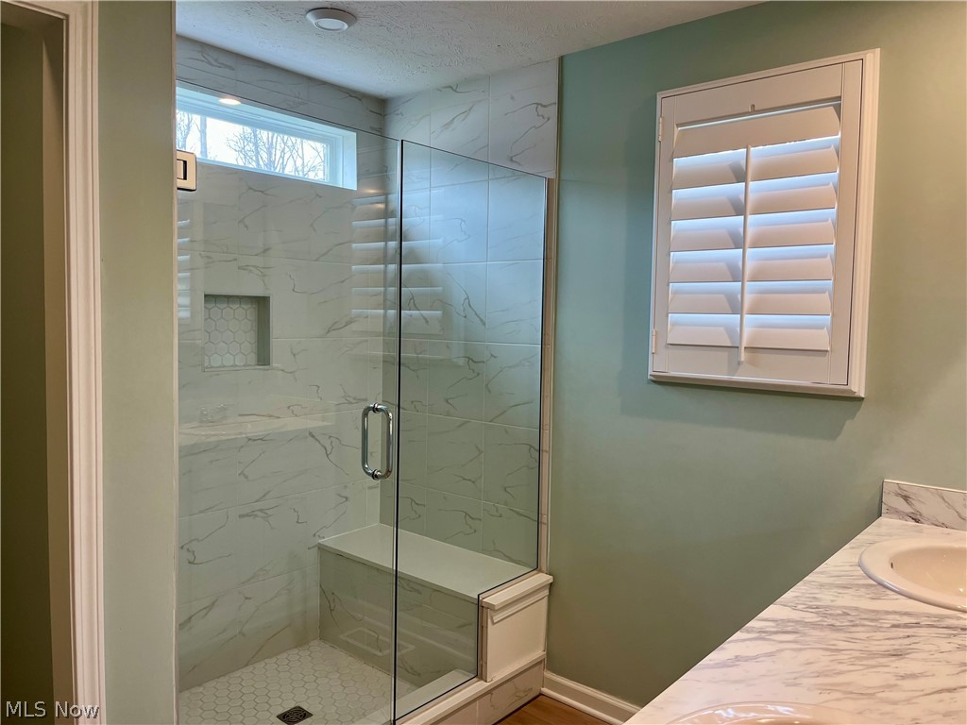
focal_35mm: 26
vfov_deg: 53.1
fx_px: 726
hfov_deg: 67.3
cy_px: 362
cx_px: 484
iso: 80
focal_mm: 5.1
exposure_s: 1/120
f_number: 1.6
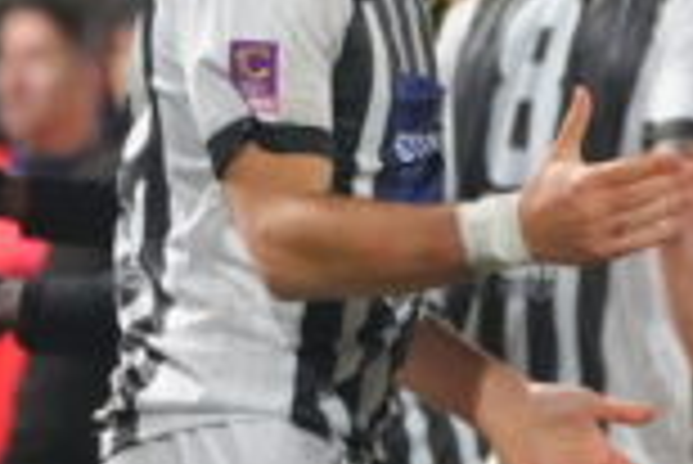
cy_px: 97
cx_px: 634
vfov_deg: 0.6
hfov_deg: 1.0
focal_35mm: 2127
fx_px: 40982
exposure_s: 1/1000
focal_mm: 400
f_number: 5.6
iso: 12800
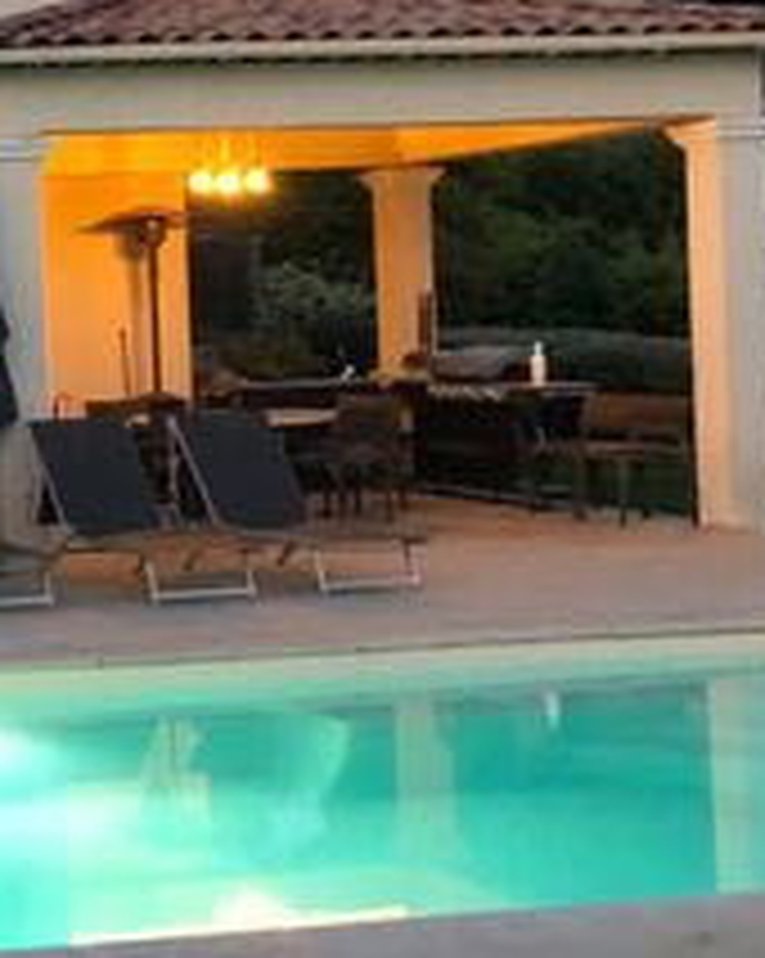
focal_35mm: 77
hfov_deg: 17.1
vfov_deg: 24.7
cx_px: -526
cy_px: 360
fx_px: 2182
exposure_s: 1/9
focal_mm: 3.99
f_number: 1.8
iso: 100
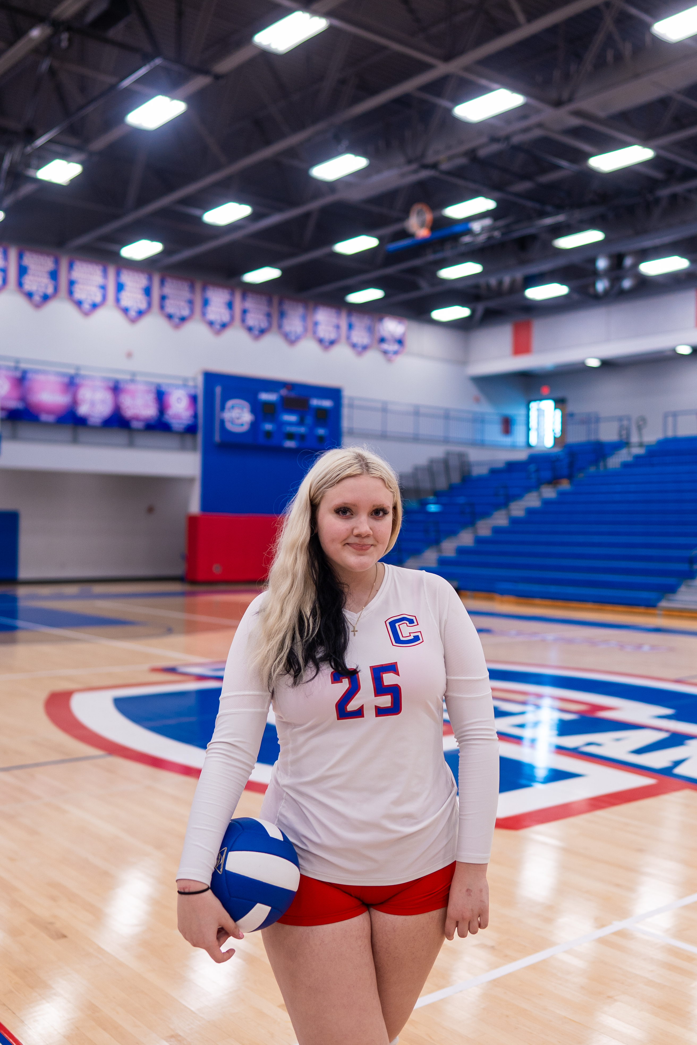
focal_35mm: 36
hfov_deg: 36.9
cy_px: 522
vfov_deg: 53.1
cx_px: 348
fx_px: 1045
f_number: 1.4
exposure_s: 1/250
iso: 200
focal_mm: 24
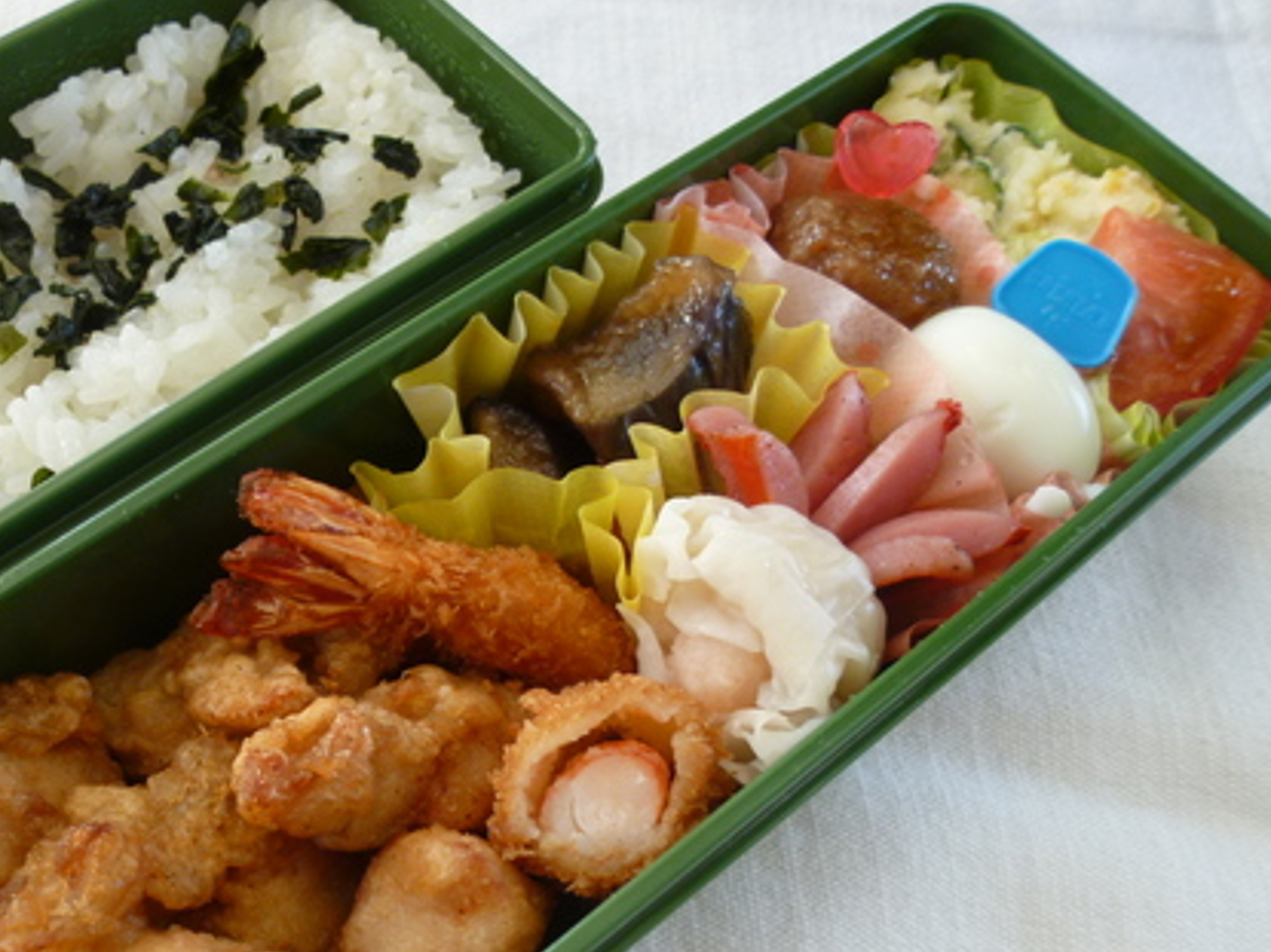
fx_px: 1358
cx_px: 300
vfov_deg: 37.7
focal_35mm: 37
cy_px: 713
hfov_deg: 48.0
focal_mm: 4.3
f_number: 2.2
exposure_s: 1/60
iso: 100
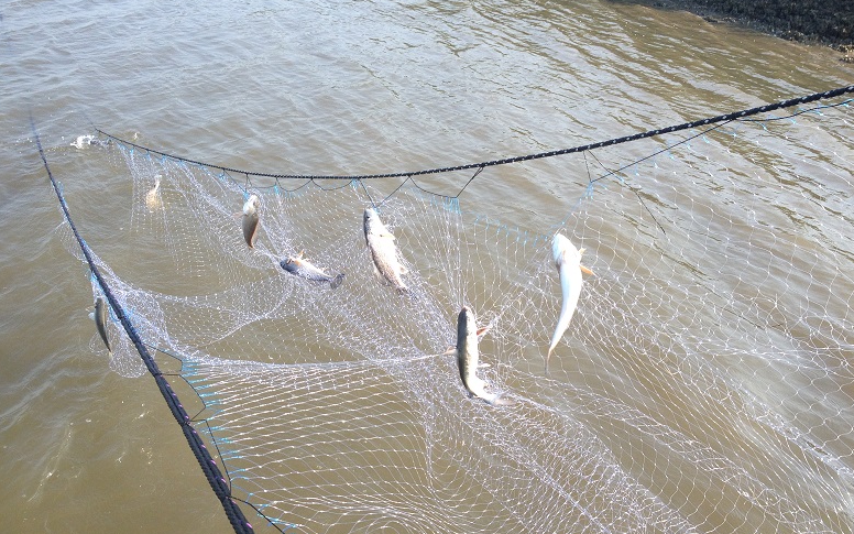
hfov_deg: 50.4
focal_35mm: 39
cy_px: 269
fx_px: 908
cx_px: 430
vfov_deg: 32.8
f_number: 2.4
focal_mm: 4.28
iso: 50
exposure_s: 1/593
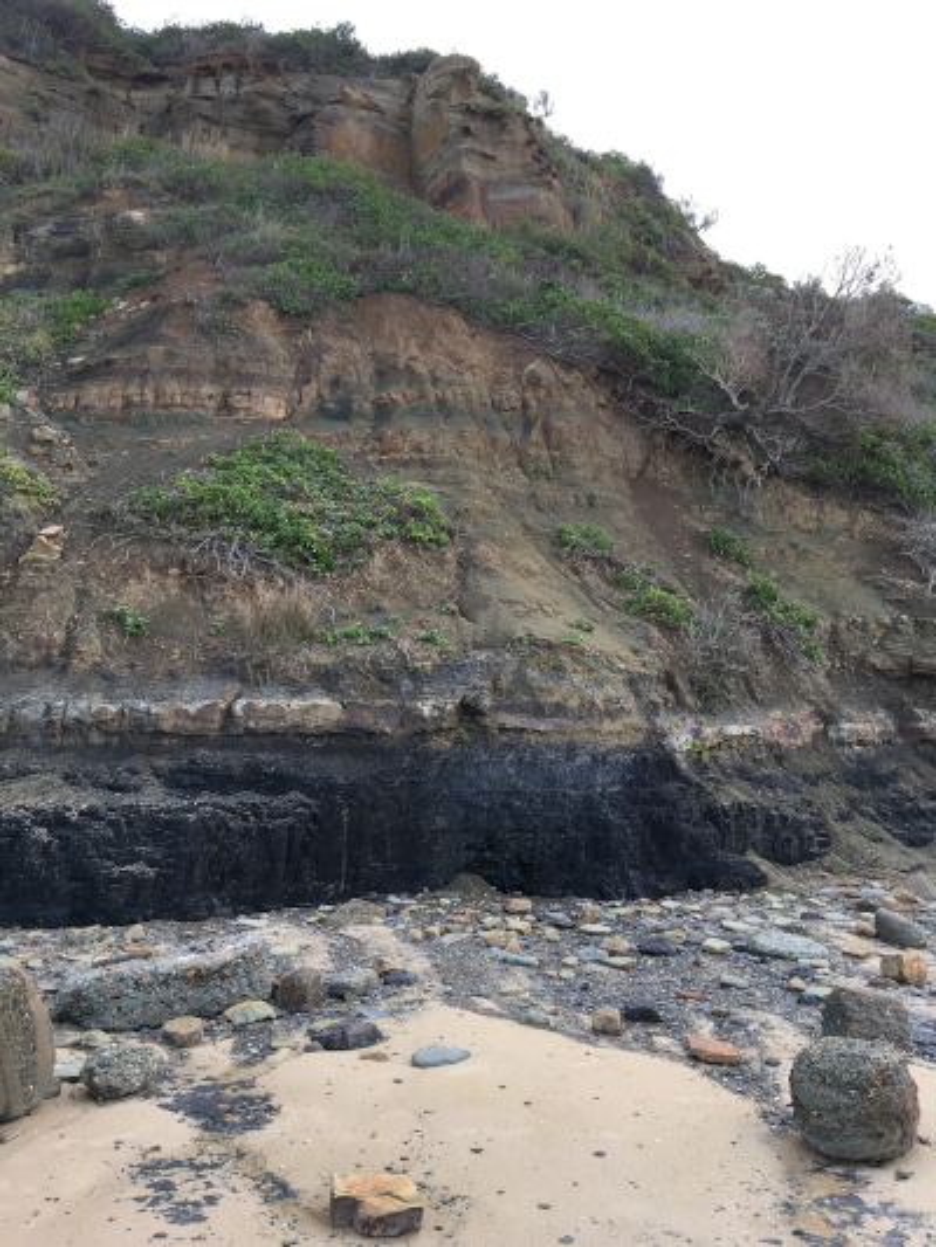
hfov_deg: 48.2
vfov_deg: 61.6
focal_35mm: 29
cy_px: 624
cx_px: 468
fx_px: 1045
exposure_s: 1/108
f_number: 2.2
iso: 25
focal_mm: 4.15
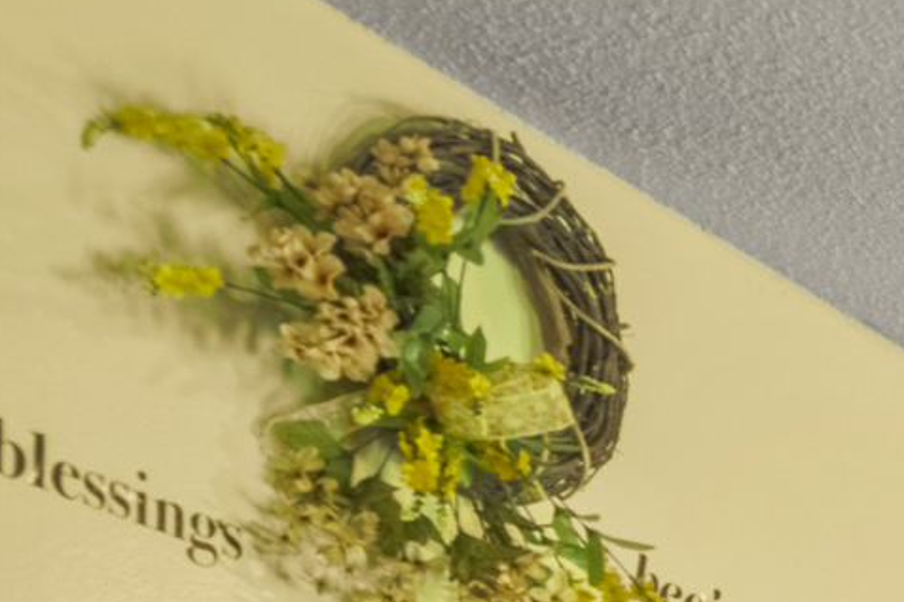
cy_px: 1249
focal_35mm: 103
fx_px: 2586
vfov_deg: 11.7
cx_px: 2640
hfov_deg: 11.7
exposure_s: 1/1.67
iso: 320
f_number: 7.1
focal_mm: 16
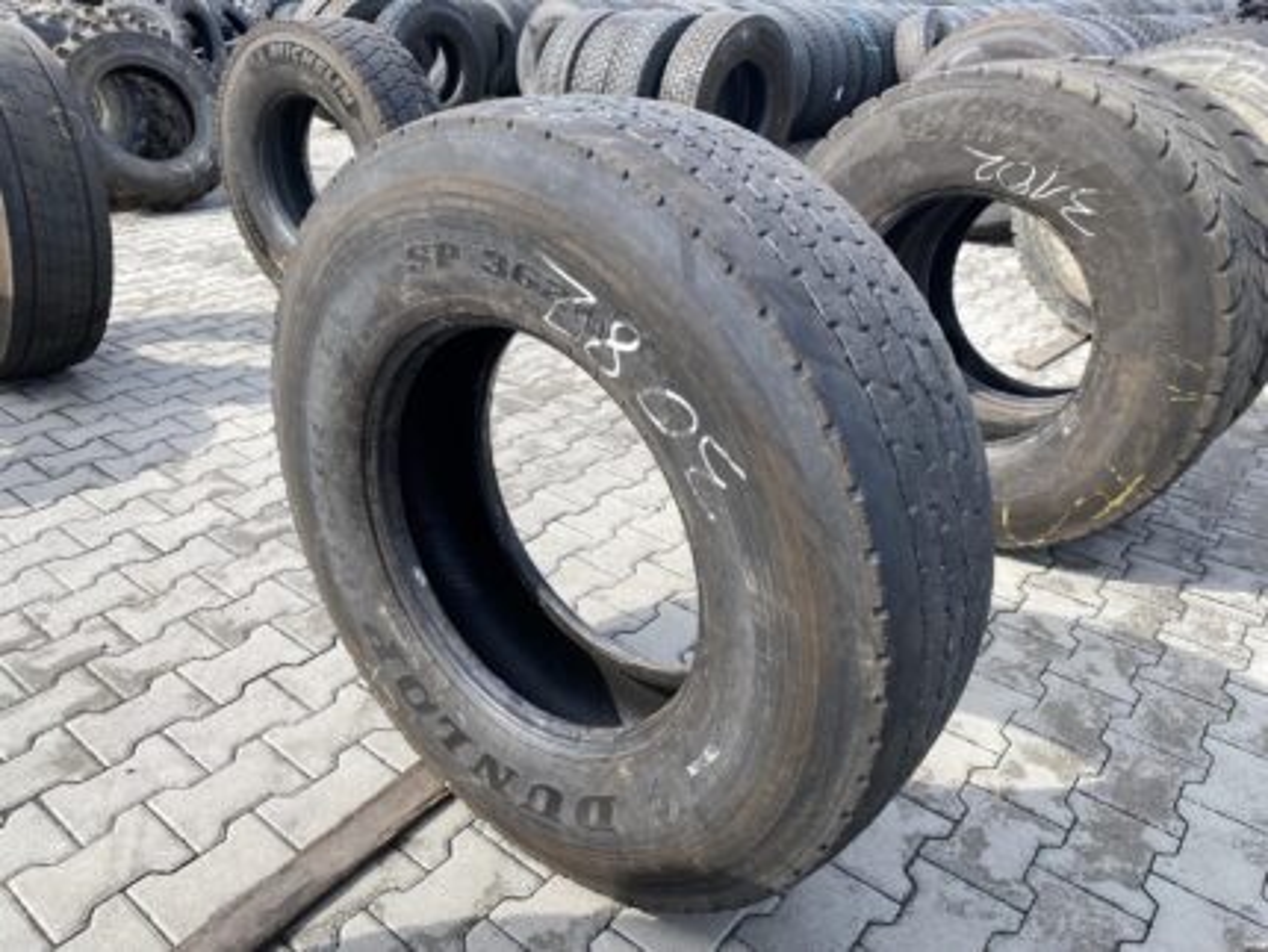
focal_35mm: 26
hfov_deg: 67.3
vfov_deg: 53.1
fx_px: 953
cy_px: 476
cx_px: 634
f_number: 1.8
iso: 32
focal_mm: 4.25
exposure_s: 1/822
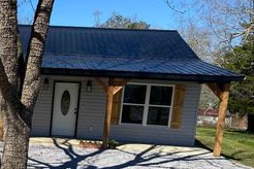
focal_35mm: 55
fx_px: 388
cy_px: 148
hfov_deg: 33.1
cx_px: -3
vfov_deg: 24.0
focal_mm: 4.25
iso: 32
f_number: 1.8
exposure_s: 1/2625
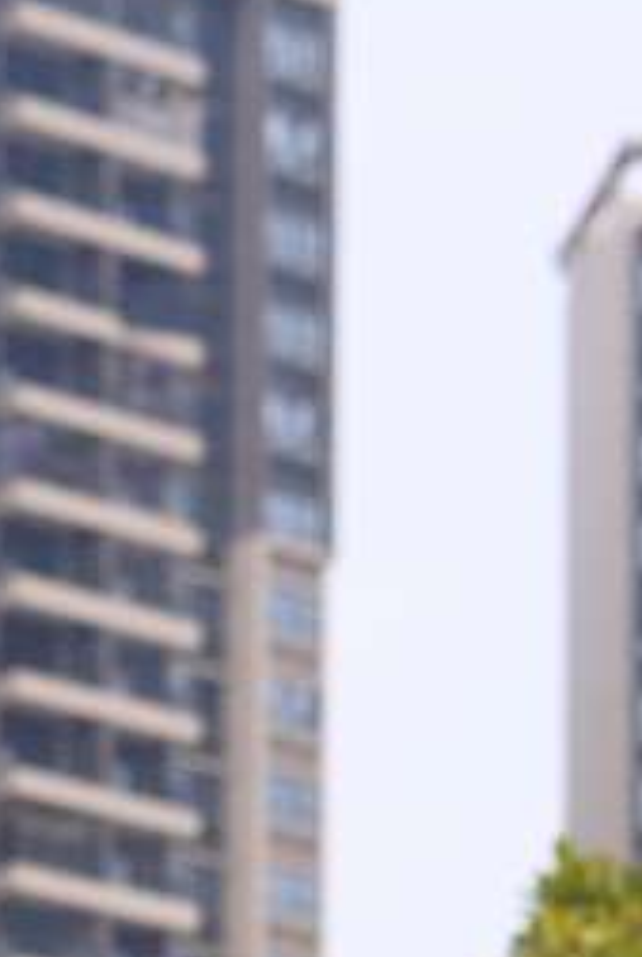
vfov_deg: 6.9
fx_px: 7192
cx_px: -1565
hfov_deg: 4.8
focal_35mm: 270
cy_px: 2858
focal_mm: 35
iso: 100
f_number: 5.6
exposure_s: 1/500
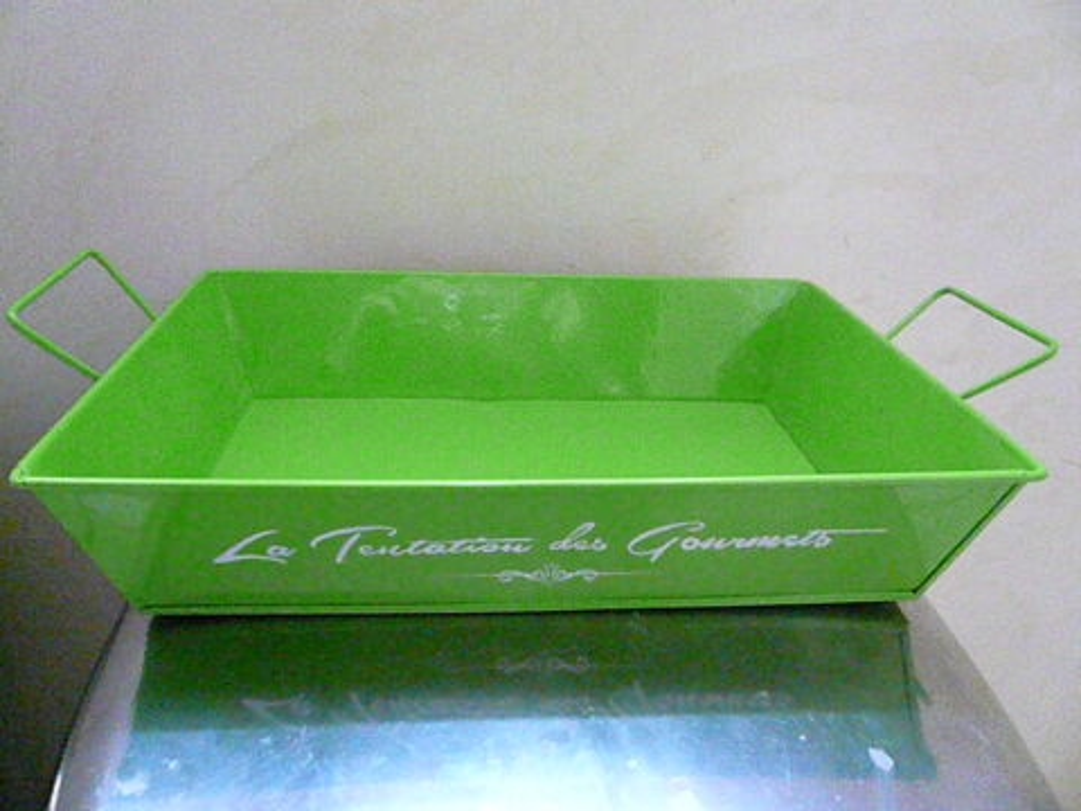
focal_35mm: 28
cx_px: 540
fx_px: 874
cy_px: 406
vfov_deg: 49.7
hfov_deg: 63.4
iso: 3200
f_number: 2.8
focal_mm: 4.6
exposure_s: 1/160
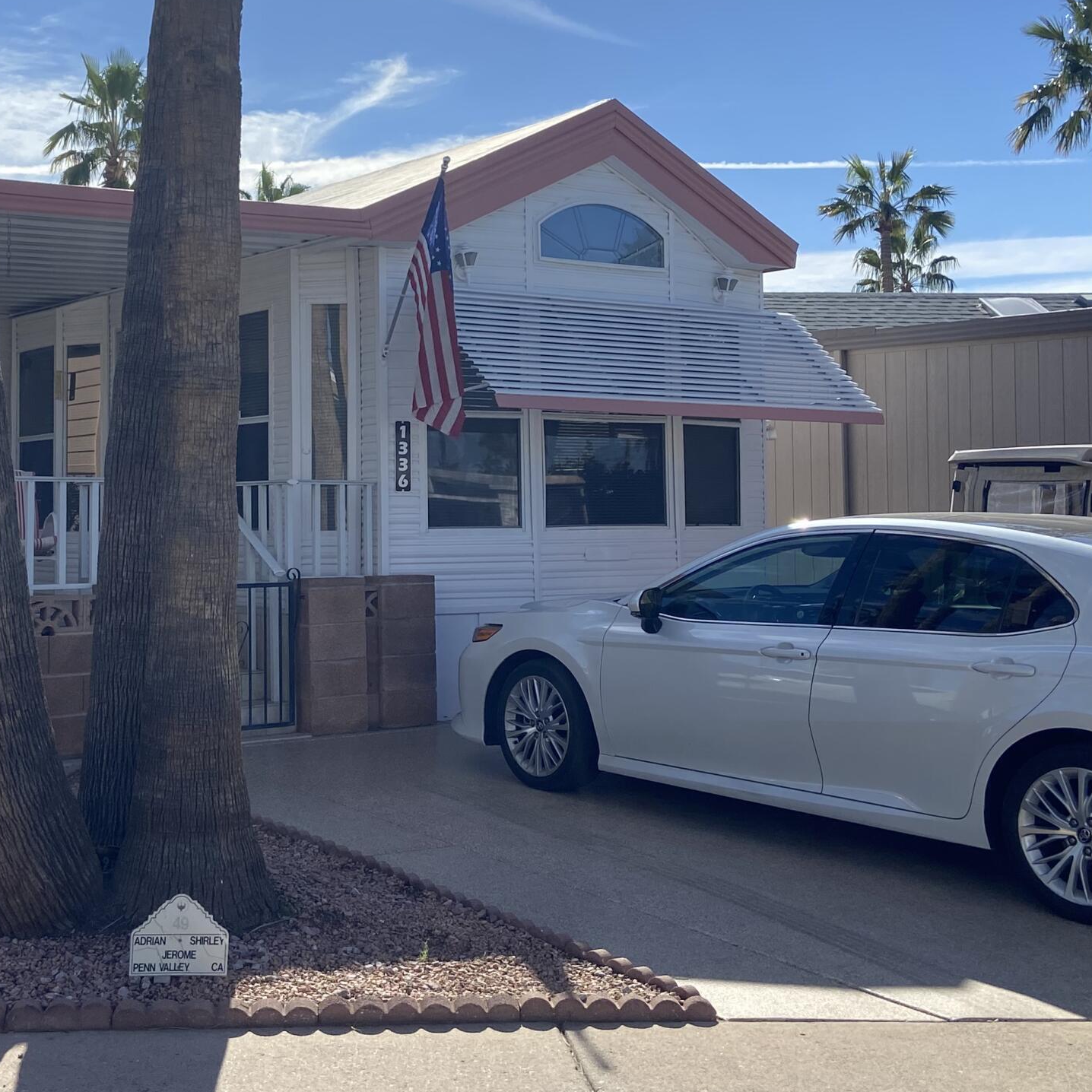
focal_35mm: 48
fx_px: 1713
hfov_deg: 35.1
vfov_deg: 35.2
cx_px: 379
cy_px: 432
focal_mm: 4.25
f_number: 1.8
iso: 32
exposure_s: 1/4115
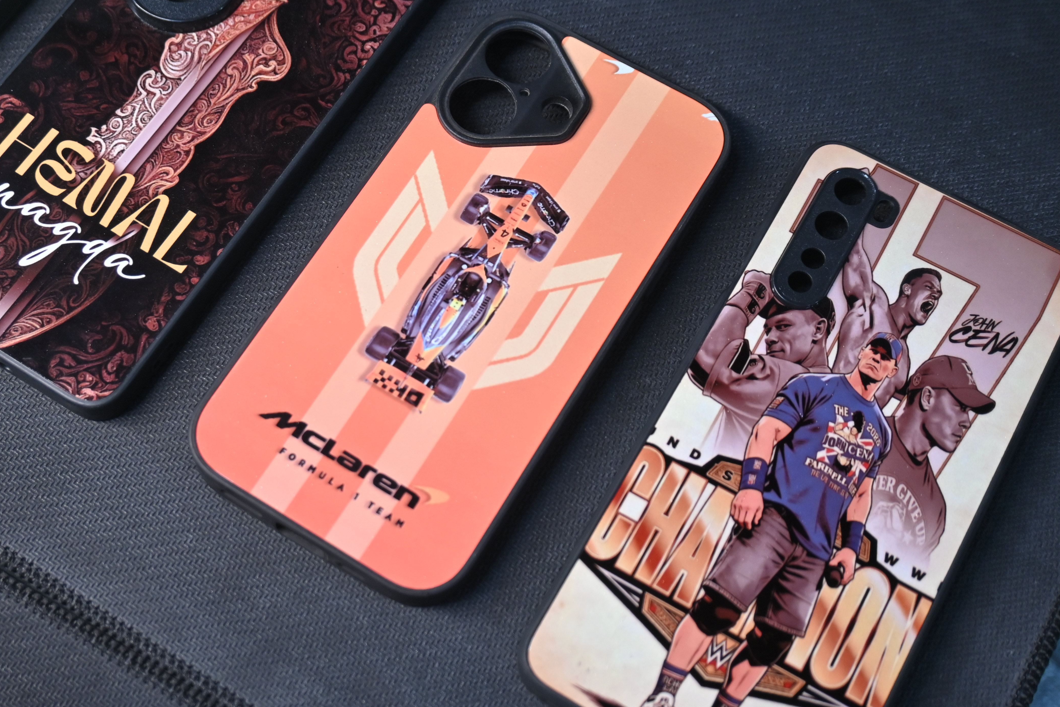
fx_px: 1413
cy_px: 381
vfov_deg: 28.1
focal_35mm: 48
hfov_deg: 40.8
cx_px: 392
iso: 400
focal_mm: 24
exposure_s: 1/100
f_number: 4.2
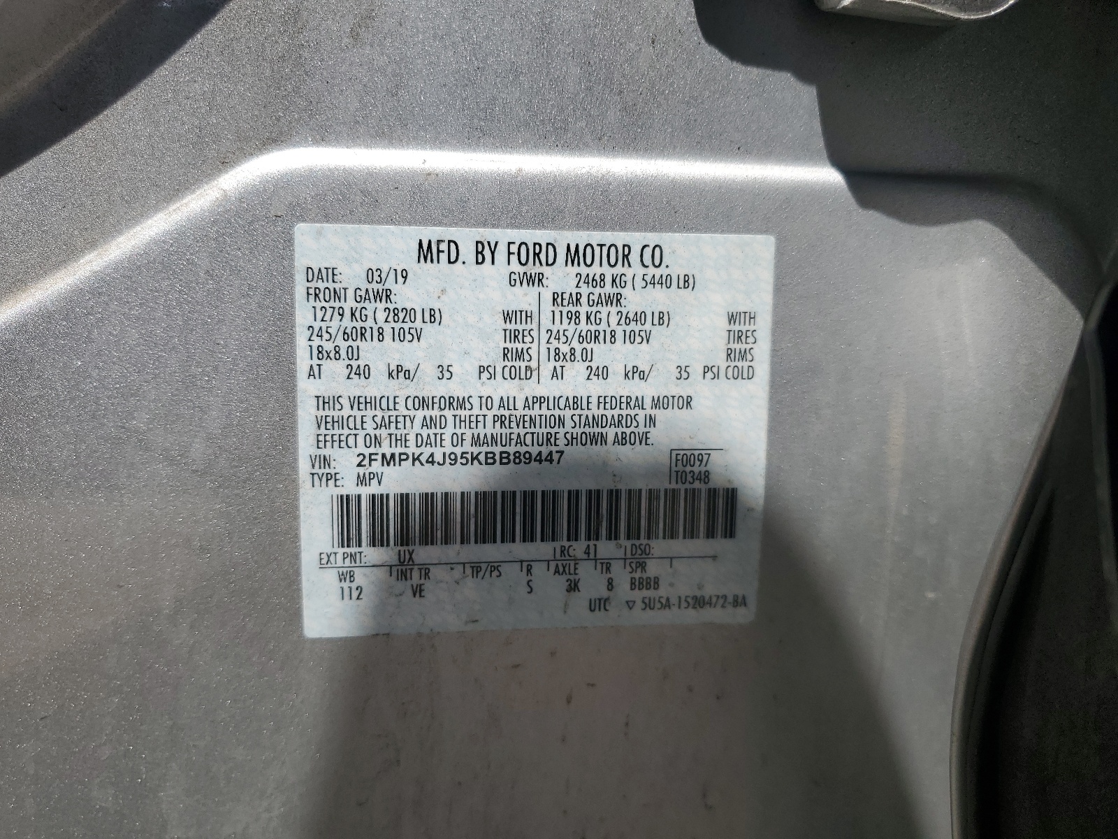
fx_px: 840
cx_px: 559
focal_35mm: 26
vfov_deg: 53.1
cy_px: 420
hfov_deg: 67.3
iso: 50
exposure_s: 1/3333
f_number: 1.5
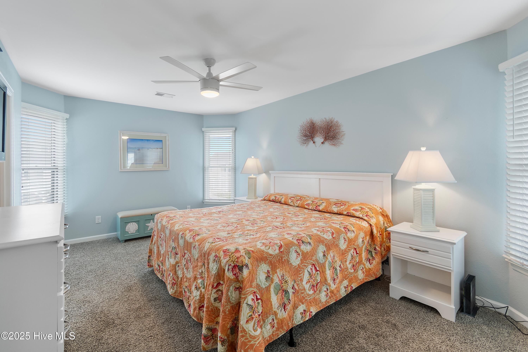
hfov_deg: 100.4
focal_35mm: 15
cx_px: 264
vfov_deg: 77.3
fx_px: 220
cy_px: 176
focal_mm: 10
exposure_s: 1/8
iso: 100
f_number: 4.5
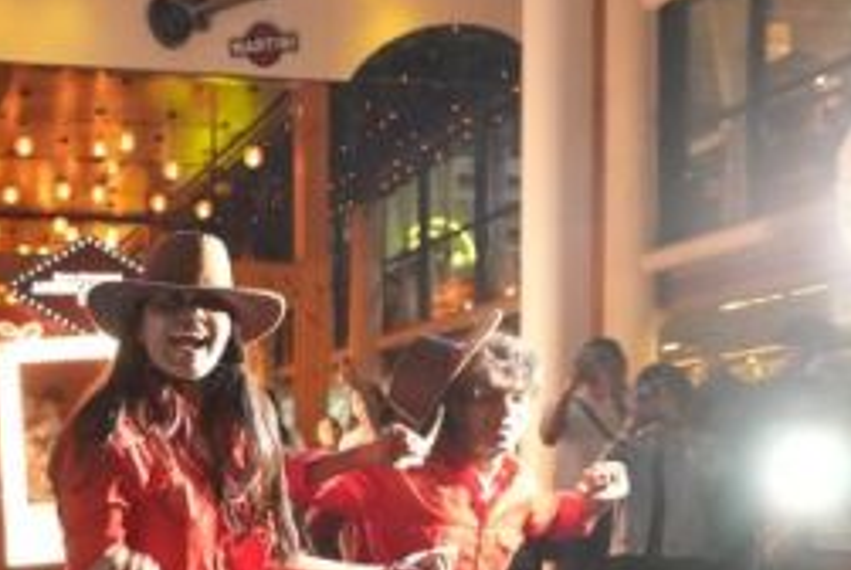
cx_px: -14
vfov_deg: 26.7
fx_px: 1160
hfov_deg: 36.0
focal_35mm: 49
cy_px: 509
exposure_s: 1/100
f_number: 3.5
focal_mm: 24
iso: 12800
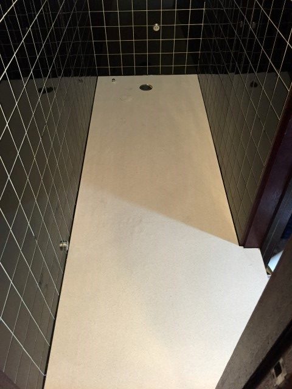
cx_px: 146
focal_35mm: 29
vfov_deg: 61.7
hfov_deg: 48.2
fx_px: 326
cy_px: 194
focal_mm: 4.15
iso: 160
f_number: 2.2
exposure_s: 1/30
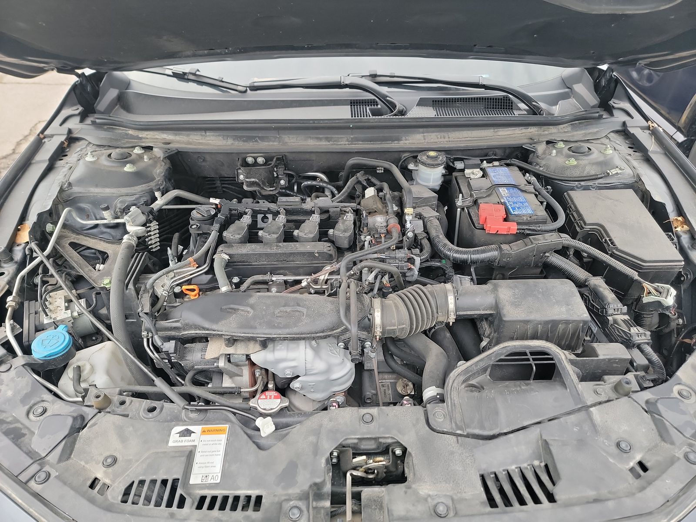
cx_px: 348
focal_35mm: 24
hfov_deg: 71.6
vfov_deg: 56.8
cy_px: 261
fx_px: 483
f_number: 1.8
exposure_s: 1/59
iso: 276
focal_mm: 6.7
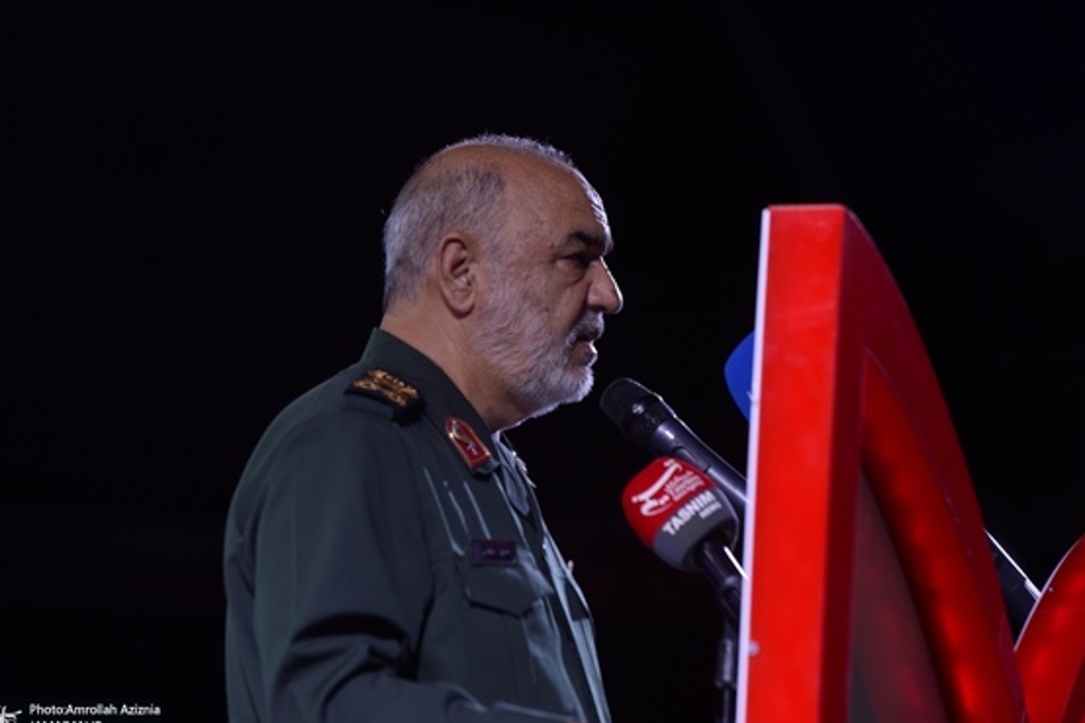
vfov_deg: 6.1
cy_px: 338
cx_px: 576
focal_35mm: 224
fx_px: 6749
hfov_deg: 9.2
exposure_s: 1/50
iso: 160
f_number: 6.3
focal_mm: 200
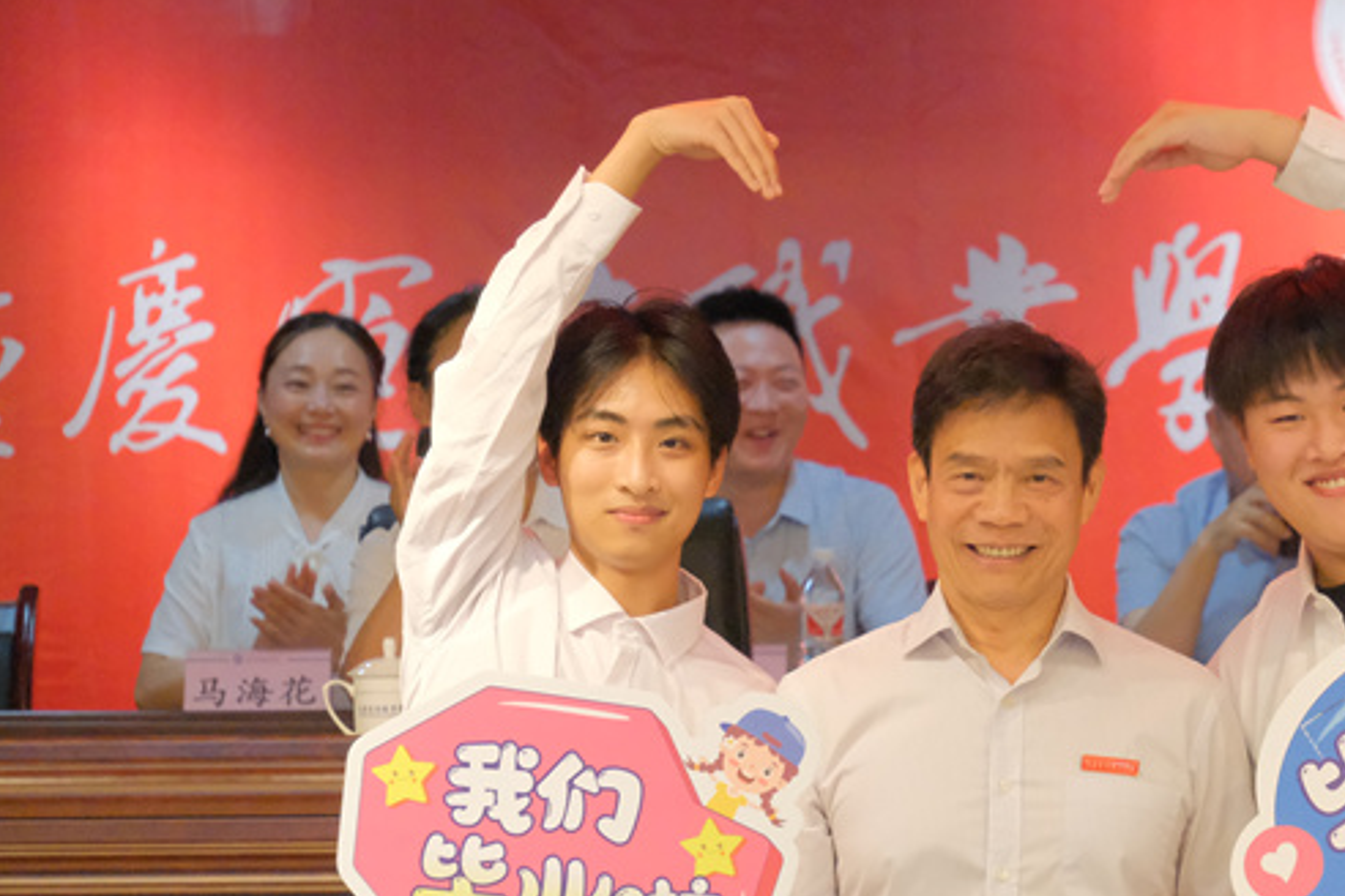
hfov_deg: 10.2
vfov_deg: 6.8
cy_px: 609
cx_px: 1018
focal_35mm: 202
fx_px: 7546
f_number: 5
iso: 12800
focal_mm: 86.4
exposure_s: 1/350
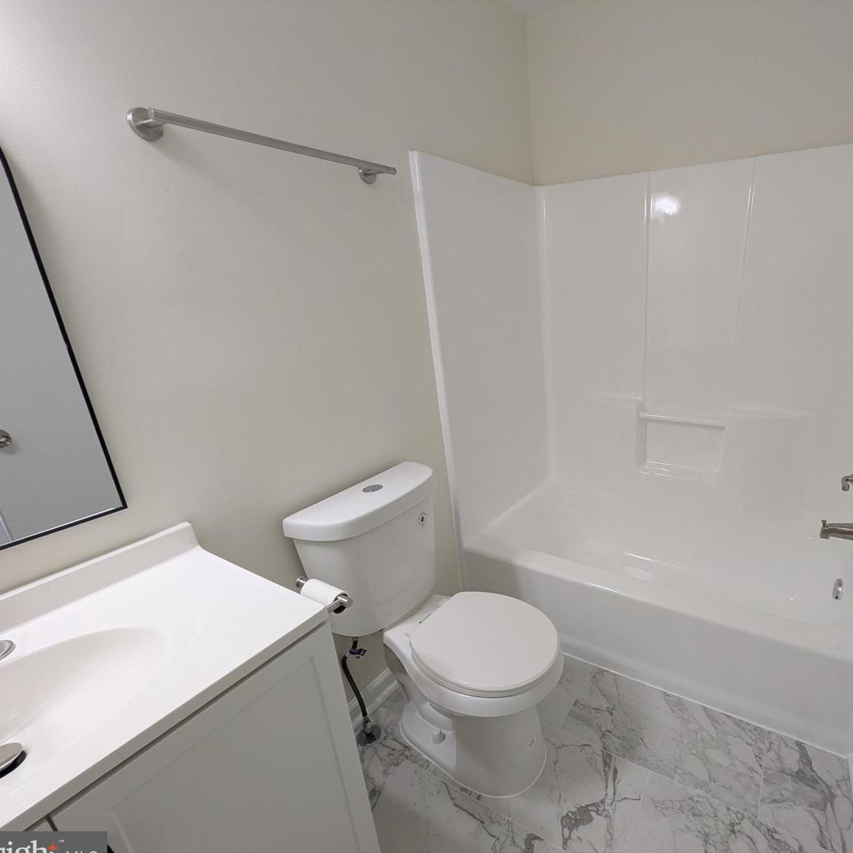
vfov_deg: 83.9
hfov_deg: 81.8
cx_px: 550
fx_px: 474
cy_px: 439
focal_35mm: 17
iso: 160
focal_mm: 1.83
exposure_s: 1/120
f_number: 2.2
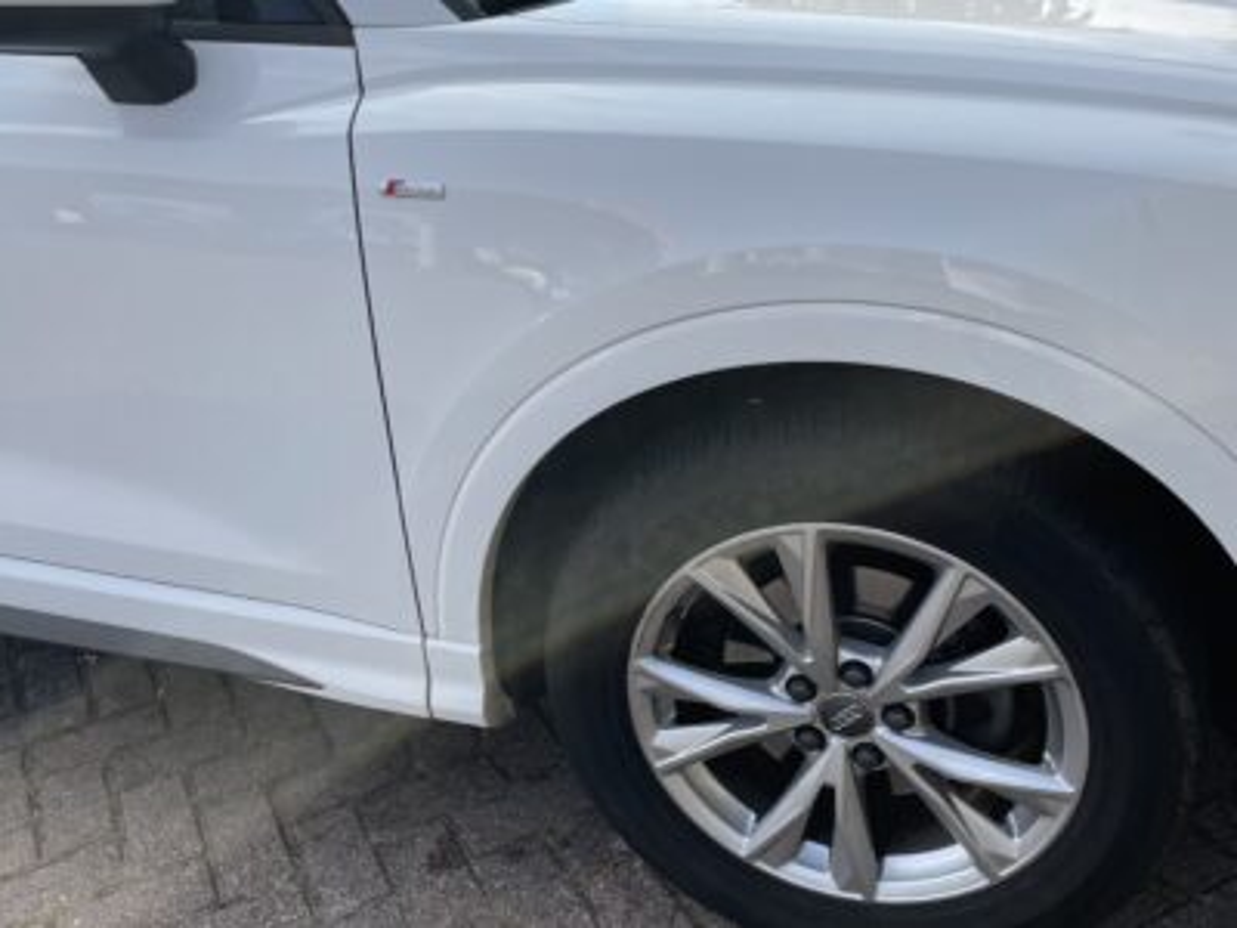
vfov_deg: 53.1
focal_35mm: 26
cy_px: 464
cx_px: 618
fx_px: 929
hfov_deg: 67.3
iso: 50
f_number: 1.6
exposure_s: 1/2506
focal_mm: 4.2
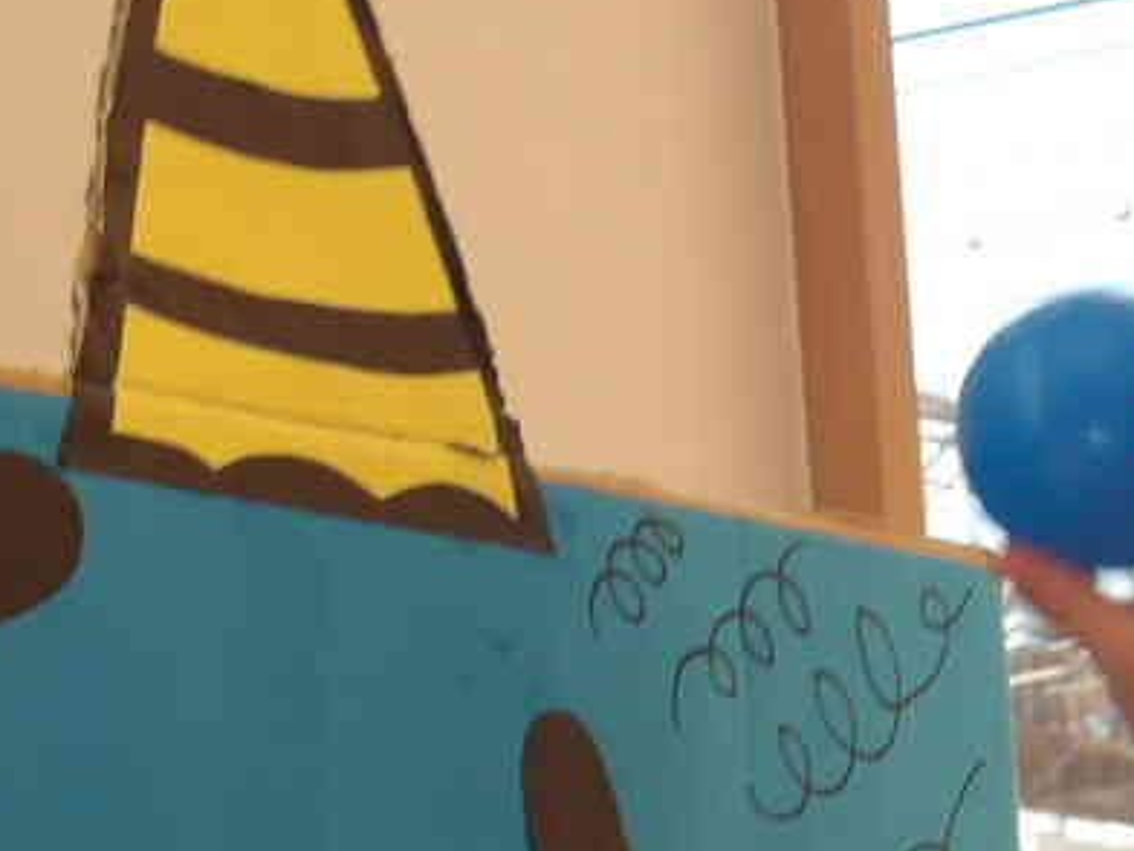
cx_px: 755
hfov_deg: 11.4
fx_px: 5667
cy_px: 1276
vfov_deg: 8.4
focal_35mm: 173
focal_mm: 9.4
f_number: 4.2
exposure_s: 1/104
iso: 100
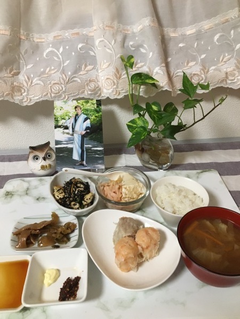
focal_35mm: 29
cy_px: 160
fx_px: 268
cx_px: 120
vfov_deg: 61.7
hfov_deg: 48.2
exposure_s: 1/30
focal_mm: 4.15
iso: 200
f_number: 2.2
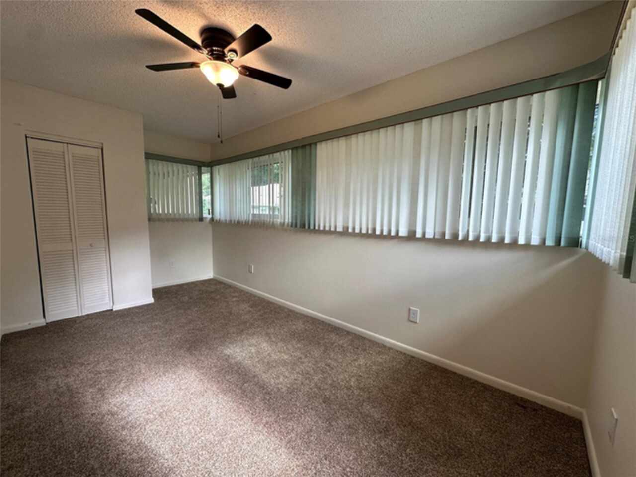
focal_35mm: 14
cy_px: 238
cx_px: 318
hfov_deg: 102.1
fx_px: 257
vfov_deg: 85.7
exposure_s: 1/120
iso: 125
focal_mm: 2.22
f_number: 2.2
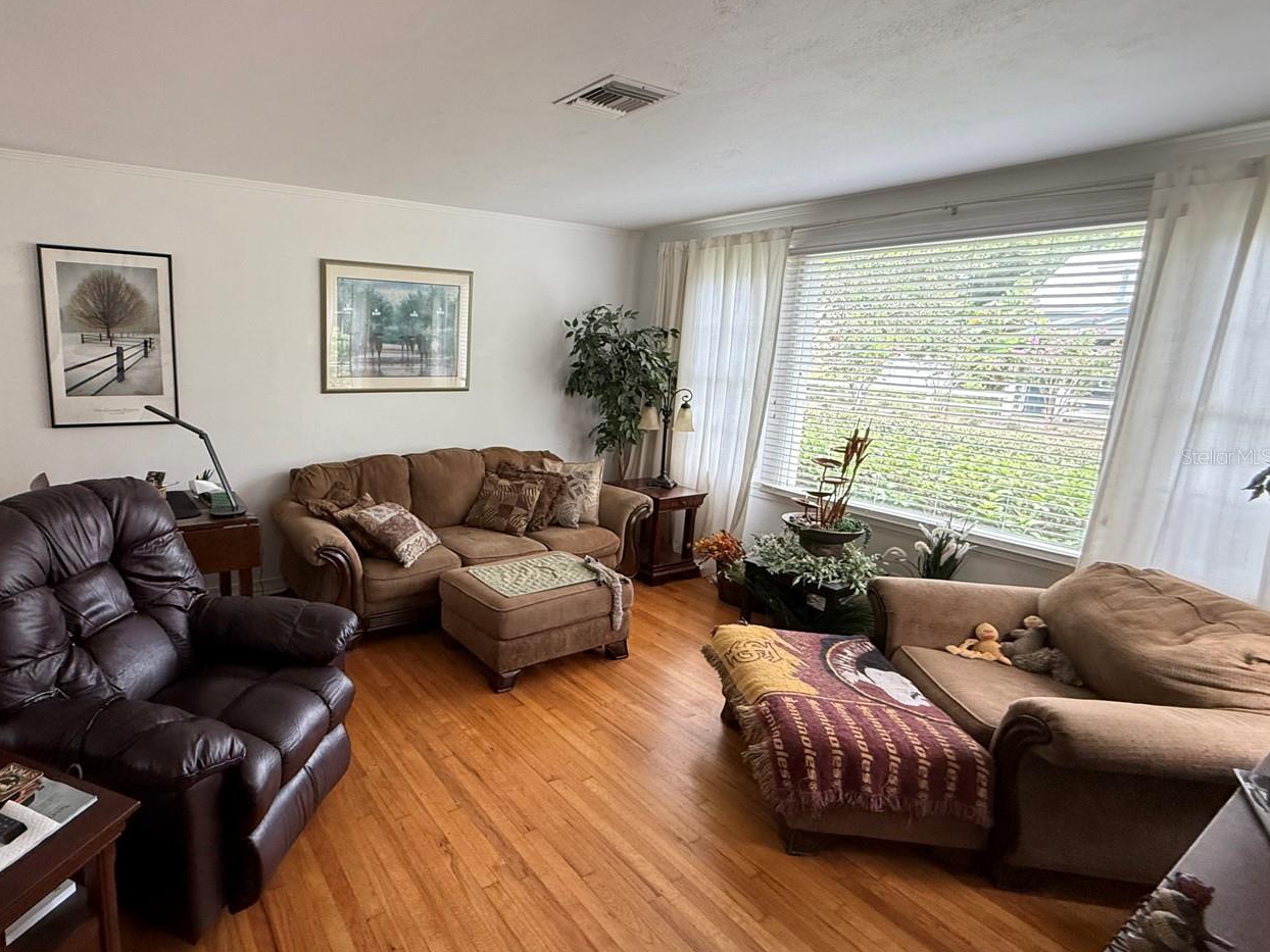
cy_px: 456
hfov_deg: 85.7
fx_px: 660
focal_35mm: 18
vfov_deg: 71.6
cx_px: 460
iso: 320
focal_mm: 2.22
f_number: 2.2
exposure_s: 1/99
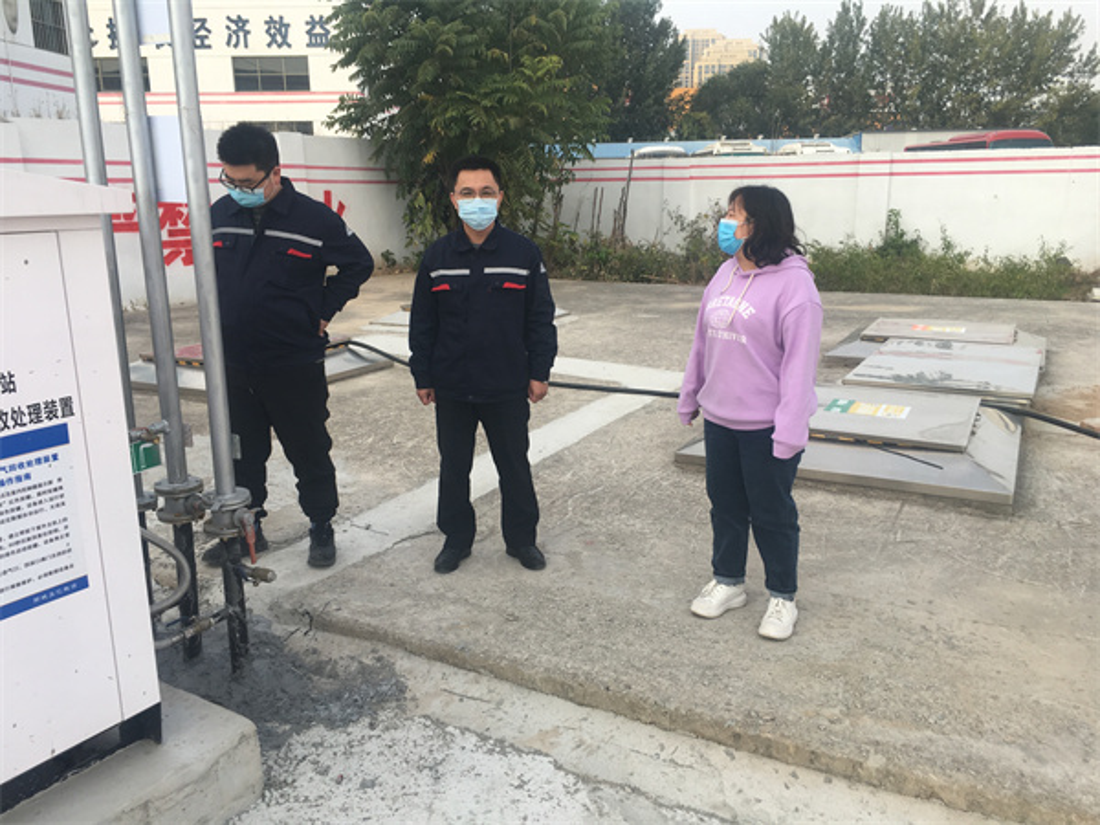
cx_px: 550
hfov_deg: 61.7
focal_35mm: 29
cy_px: 412
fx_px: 922
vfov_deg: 48.2
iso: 25
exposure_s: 1/527
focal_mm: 4.15
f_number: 2.2
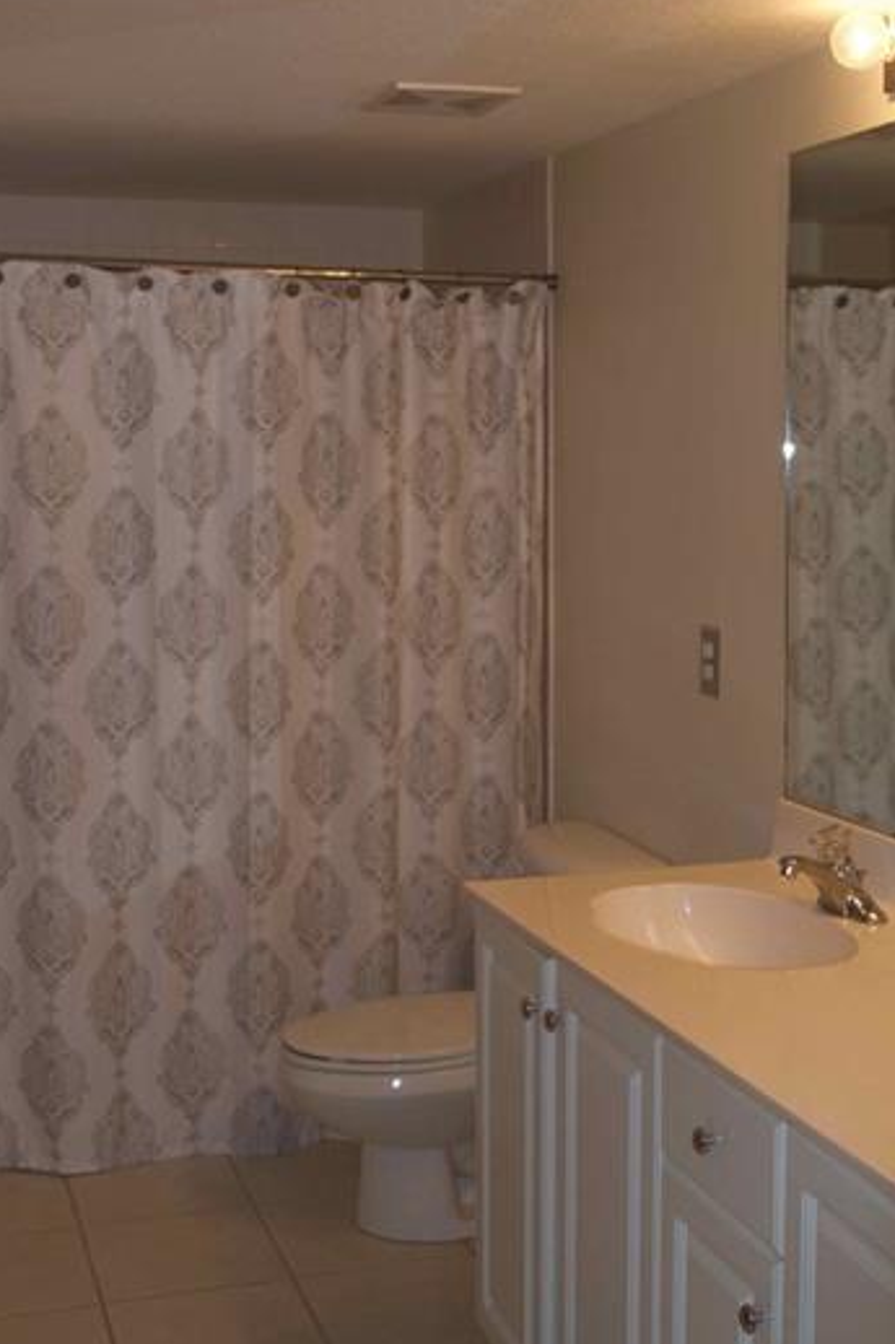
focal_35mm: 47
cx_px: 485
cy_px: 597
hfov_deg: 28.8
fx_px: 1744
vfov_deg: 42.1
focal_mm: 21
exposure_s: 1/125
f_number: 4
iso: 200
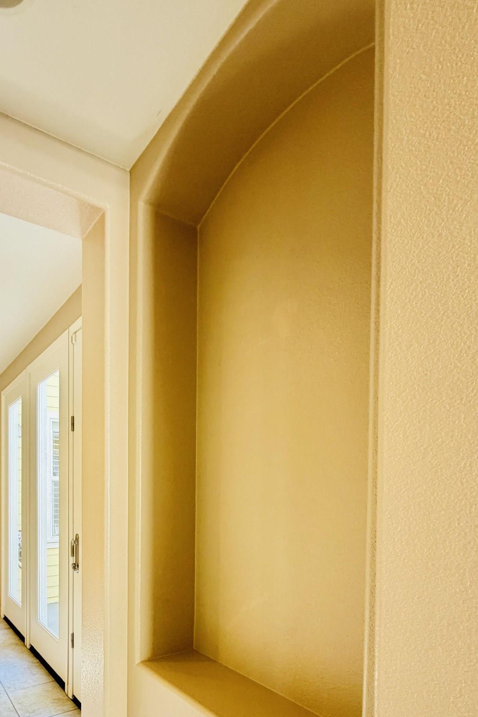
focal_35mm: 21
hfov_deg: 57.6
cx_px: 144
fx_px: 418
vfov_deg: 77.4
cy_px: 503
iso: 320
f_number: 2.2
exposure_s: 1/95
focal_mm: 2.22
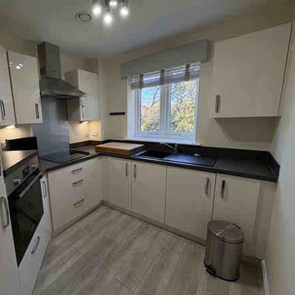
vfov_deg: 84.0
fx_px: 164
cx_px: 102
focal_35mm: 17
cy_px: 147
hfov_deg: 81.5
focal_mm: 2.22
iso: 100
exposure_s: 1/110
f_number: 2.2
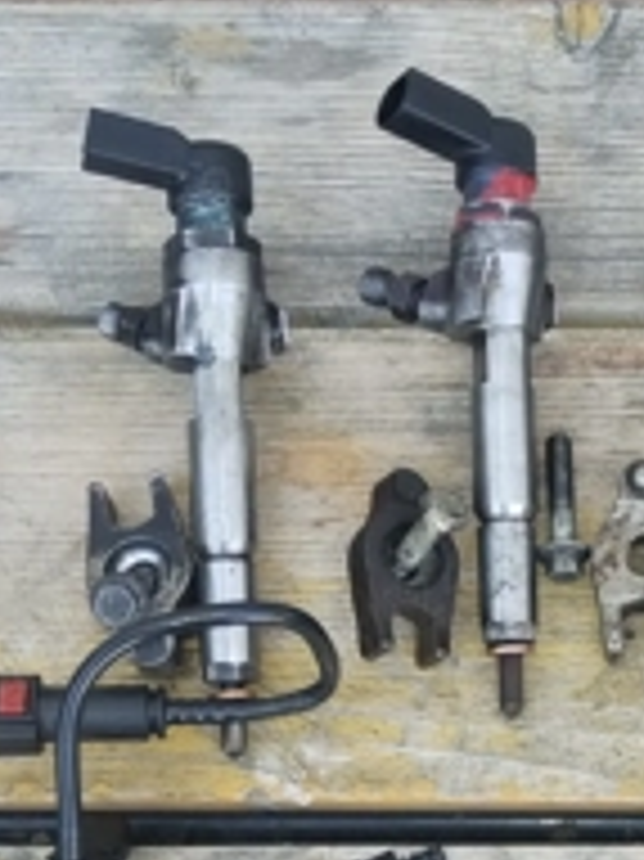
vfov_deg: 27.6
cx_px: 563
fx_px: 1713
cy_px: 689
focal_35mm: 69
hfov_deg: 20.9
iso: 197
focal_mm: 4.75
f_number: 1.8
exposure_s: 1/100
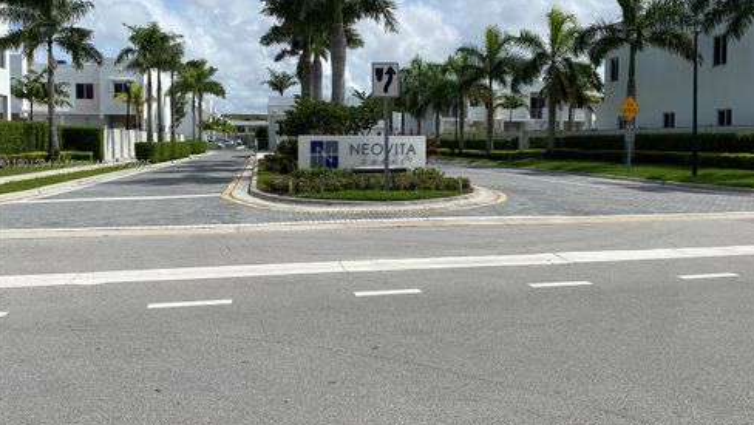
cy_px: 165
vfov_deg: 40.0
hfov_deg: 66.0
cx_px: 383
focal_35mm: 29
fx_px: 580
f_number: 1.8
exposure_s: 1/6061
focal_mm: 4.25
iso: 32
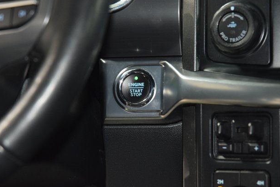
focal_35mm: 110
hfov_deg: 18.6
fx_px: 856
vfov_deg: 12.5
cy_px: 94
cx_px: 137
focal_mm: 70
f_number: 4.5
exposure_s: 1/20
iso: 2000
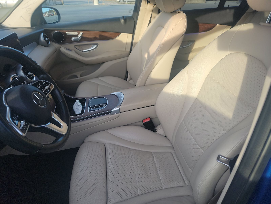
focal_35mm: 24
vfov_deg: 56.8
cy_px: 102
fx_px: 188
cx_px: 136
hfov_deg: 71.6
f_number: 1.8
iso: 50
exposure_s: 1/121
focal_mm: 6.7
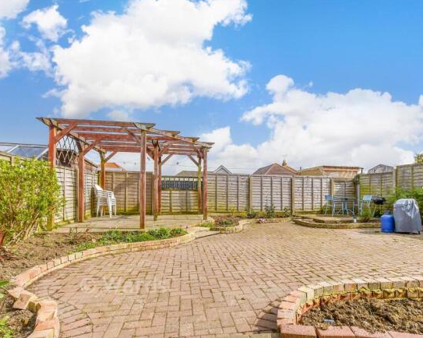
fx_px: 213
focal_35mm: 17
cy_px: 169
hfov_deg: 88.9
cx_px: 246
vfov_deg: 76.9
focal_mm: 10
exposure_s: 1/640
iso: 160
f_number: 8
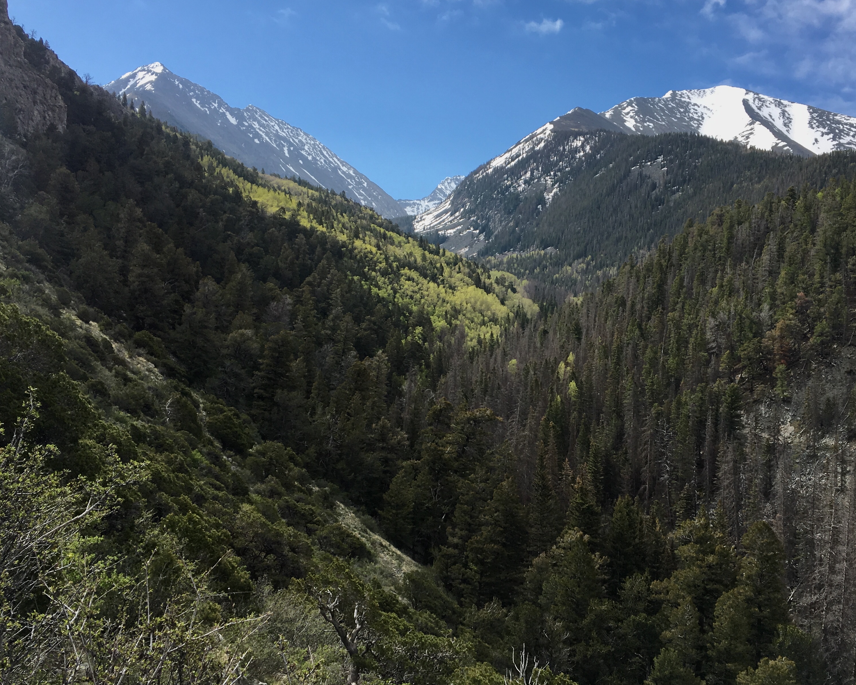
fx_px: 963
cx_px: 498
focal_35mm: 38
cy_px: 355
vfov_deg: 39.2
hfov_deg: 47.7
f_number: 2.2
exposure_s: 1/1304
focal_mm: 4.15
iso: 25
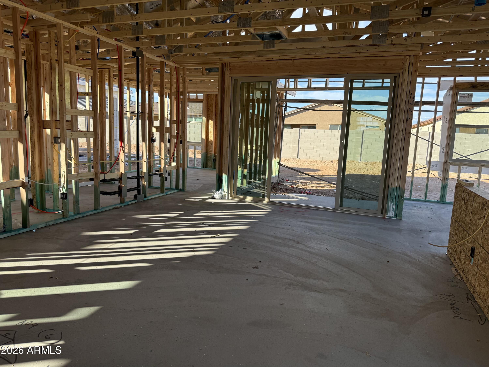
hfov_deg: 71.6
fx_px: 339
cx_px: 244
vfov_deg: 56.8
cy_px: 184
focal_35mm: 24
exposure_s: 1/1410
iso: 100
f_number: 1.78
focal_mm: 6.76
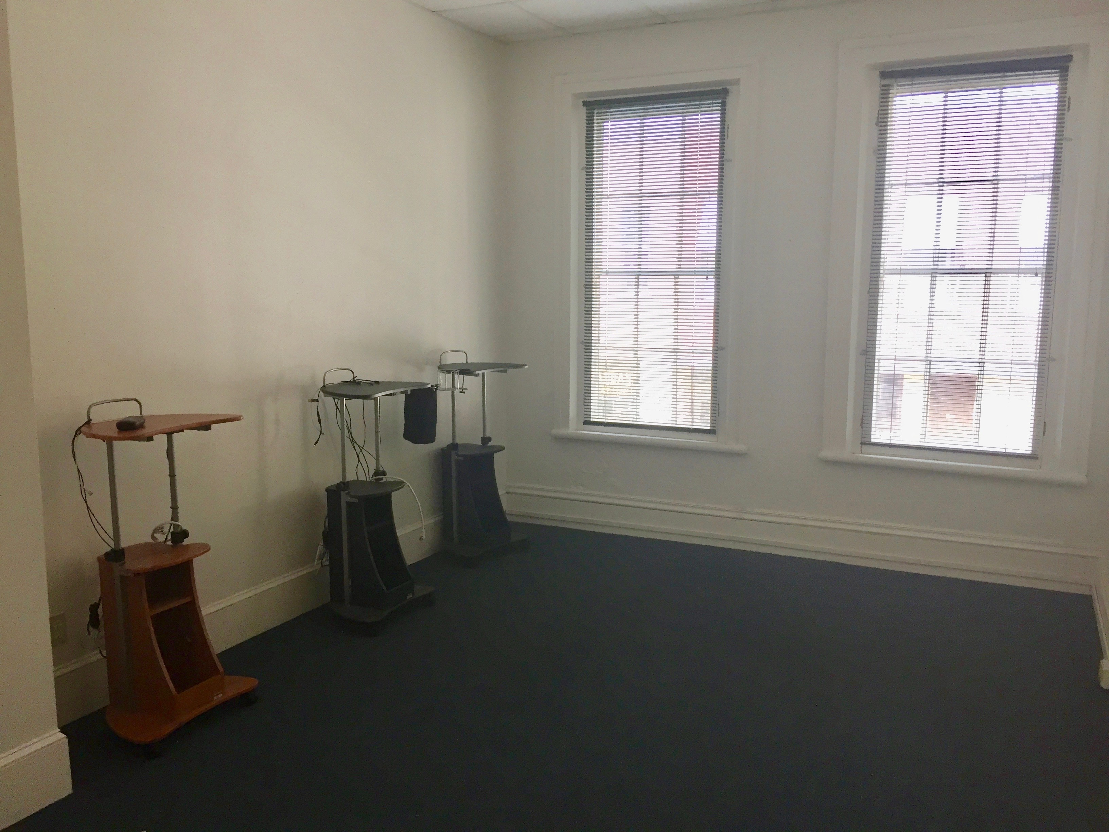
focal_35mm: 29
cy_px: 416
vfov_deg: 48.2
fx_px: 929
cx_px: 554
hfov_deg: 61.7
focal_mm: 4.15
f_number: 2.2
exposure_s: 1/30
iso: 32
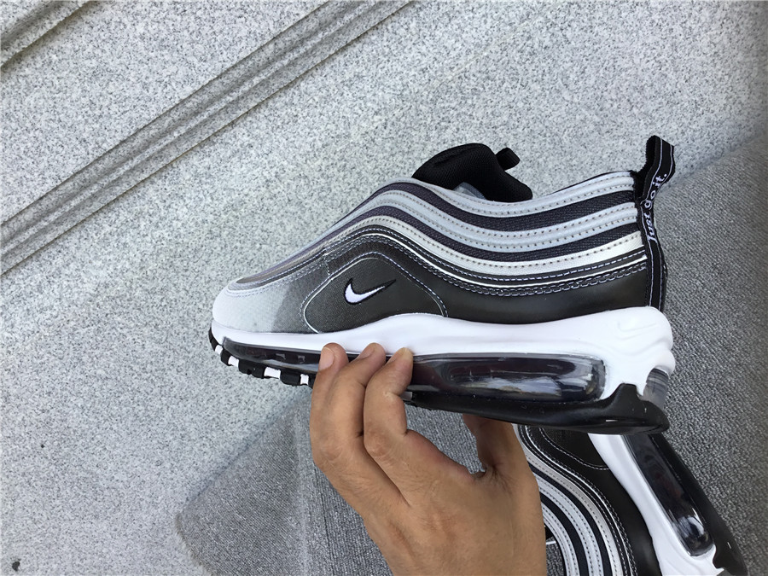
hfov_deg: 58.4
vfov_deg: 45.4
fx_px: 688
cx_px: 384
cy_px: 288
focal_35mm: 31
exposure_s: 1/283
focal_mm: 3.3
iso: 25
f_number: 2.4
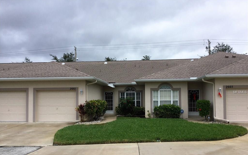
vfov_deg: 38.2
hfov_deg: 58.2
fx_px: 223
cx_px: 124
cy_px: 92
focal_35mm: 33
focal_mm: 3.3
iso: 25
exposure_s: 1/590
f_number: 2.4
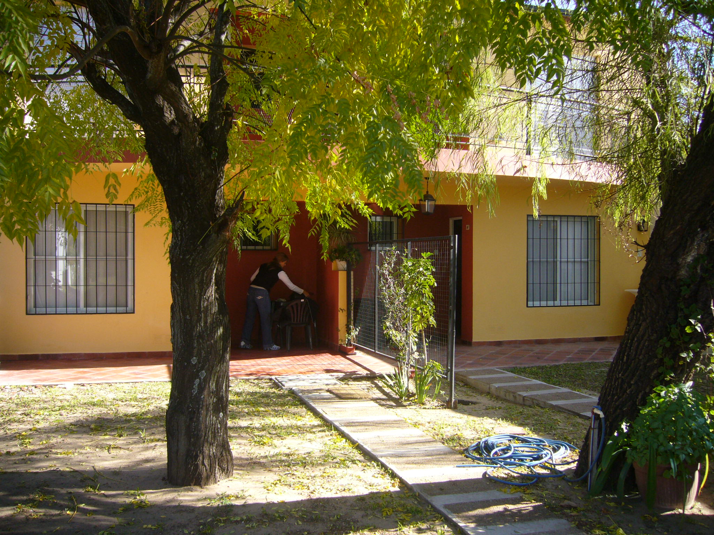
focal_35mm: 35
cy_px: 268
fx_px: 722
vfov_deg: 40.7
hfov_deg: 52.6
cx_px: 357
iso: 80
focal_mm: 5.8
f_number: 2.8
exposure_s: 1/200
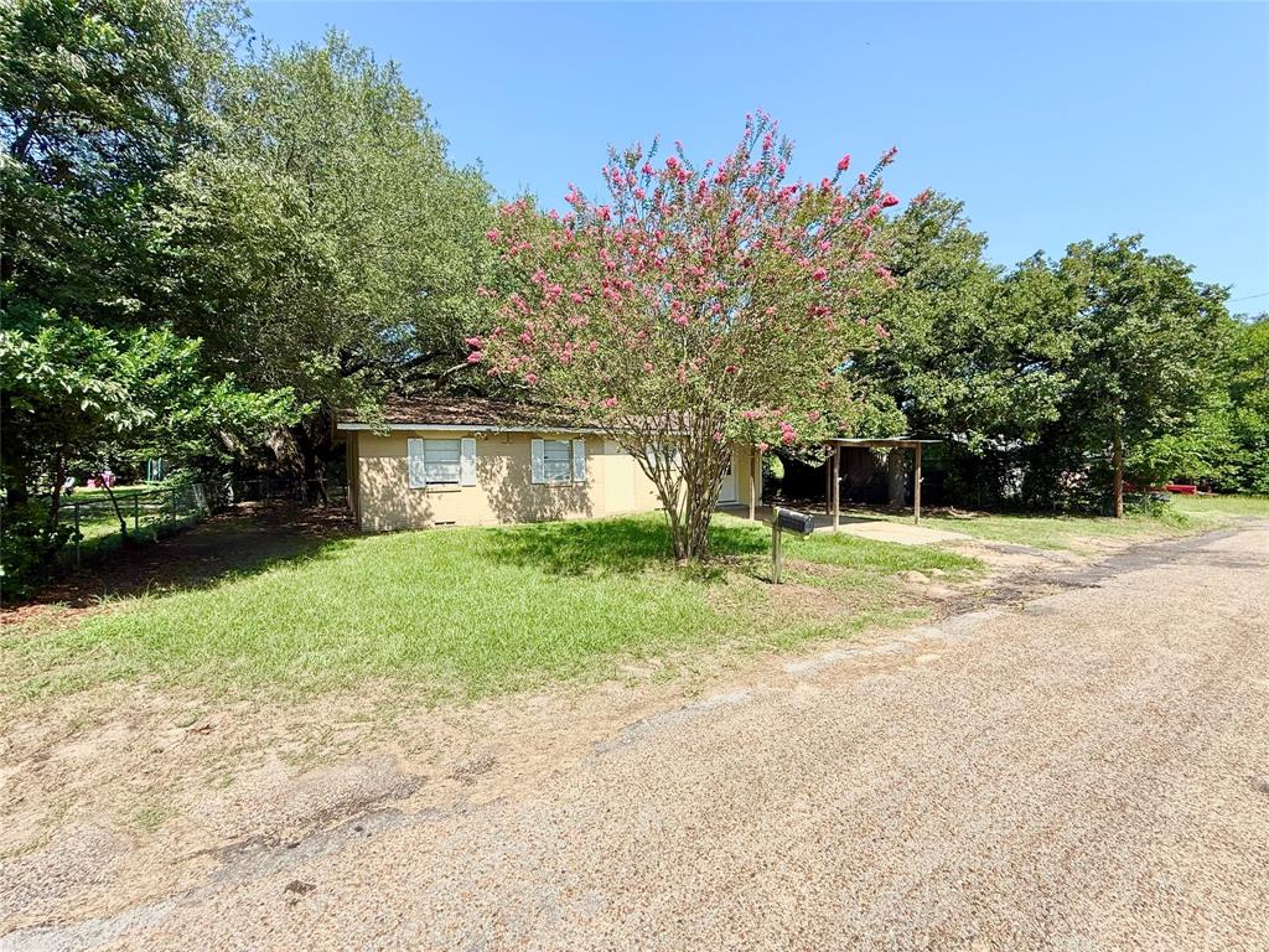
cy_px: 476
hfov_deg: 102.1
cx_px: 634
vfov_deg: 85.7
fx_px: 513
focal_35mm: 14
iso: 50
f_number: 2.2
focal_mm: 2.22
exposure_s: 1/942
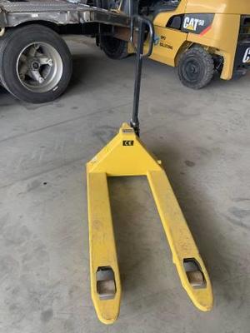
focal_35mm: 26
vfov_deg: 67.3
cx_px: 125
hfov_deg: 53.1
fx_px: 250
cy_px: 166
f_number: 1.8
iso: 80
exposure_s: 1/121
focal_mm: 4.2
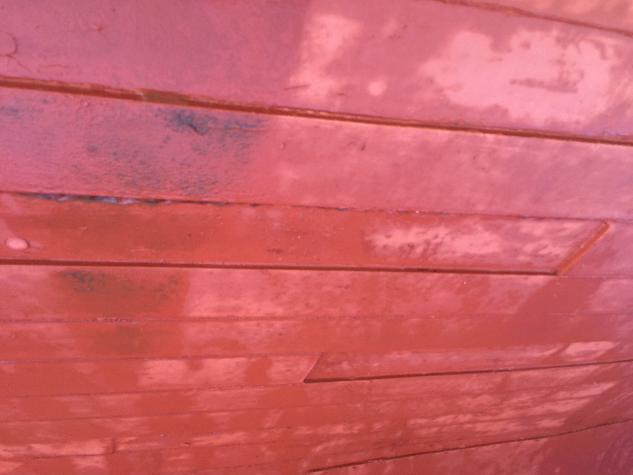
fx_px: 530
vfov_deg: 48.2
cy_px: 238
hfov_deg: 61.7
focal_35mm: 29
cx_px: 316
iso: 64
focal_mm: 4.15
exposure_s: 1/120
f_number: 2.2
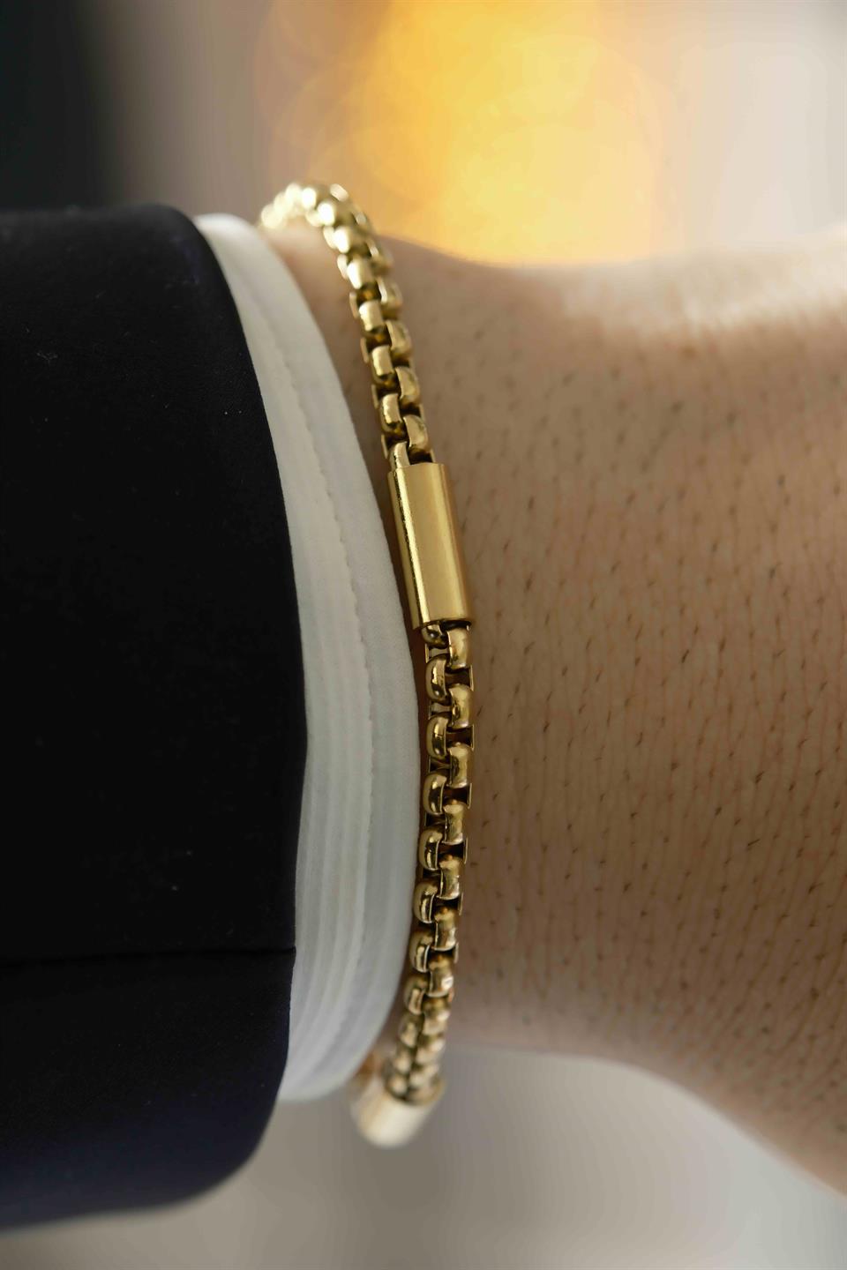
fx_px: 4235
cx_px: 424
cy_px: 635
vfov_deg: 17.1
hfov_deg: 11.4
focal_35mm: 120
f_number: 4
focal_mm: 80
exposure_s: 1/30
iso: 400
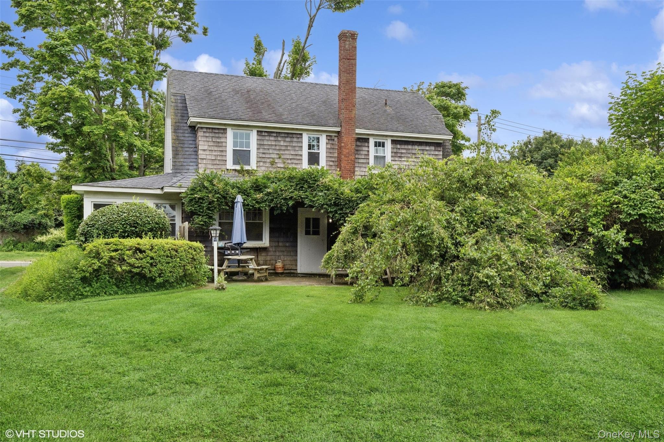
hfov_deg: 62.0
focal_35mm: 30
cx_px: 332
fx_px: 553
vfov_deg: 43.6
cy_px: 221
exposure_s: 1/1250
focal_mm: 20
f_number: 7.1
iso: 200
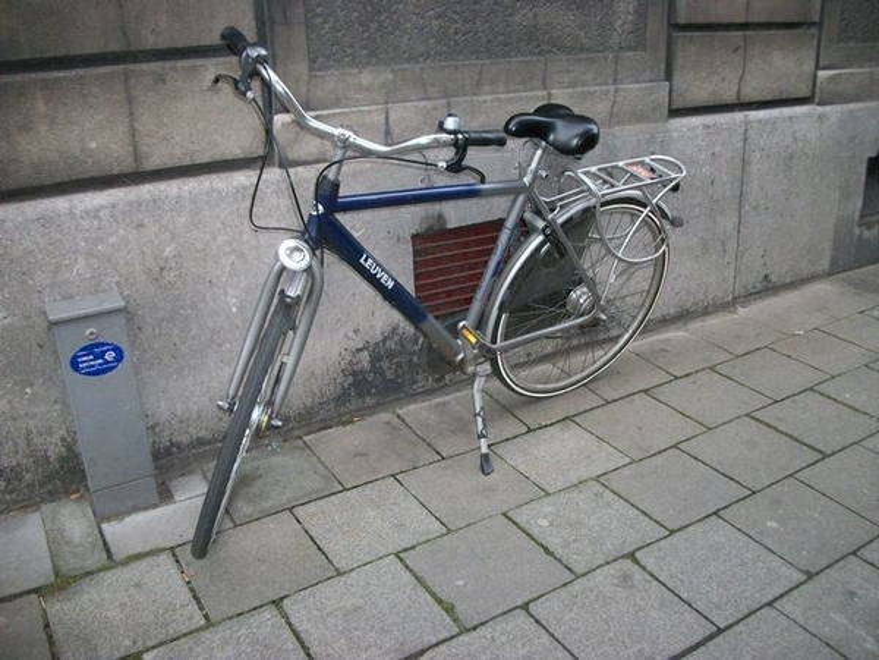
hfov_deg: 56.8
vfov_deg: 44.2
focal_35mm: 32
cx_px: 440
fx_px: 813
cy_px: 330
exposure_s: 1/60
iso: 320
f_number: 2.9
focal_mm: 5.7
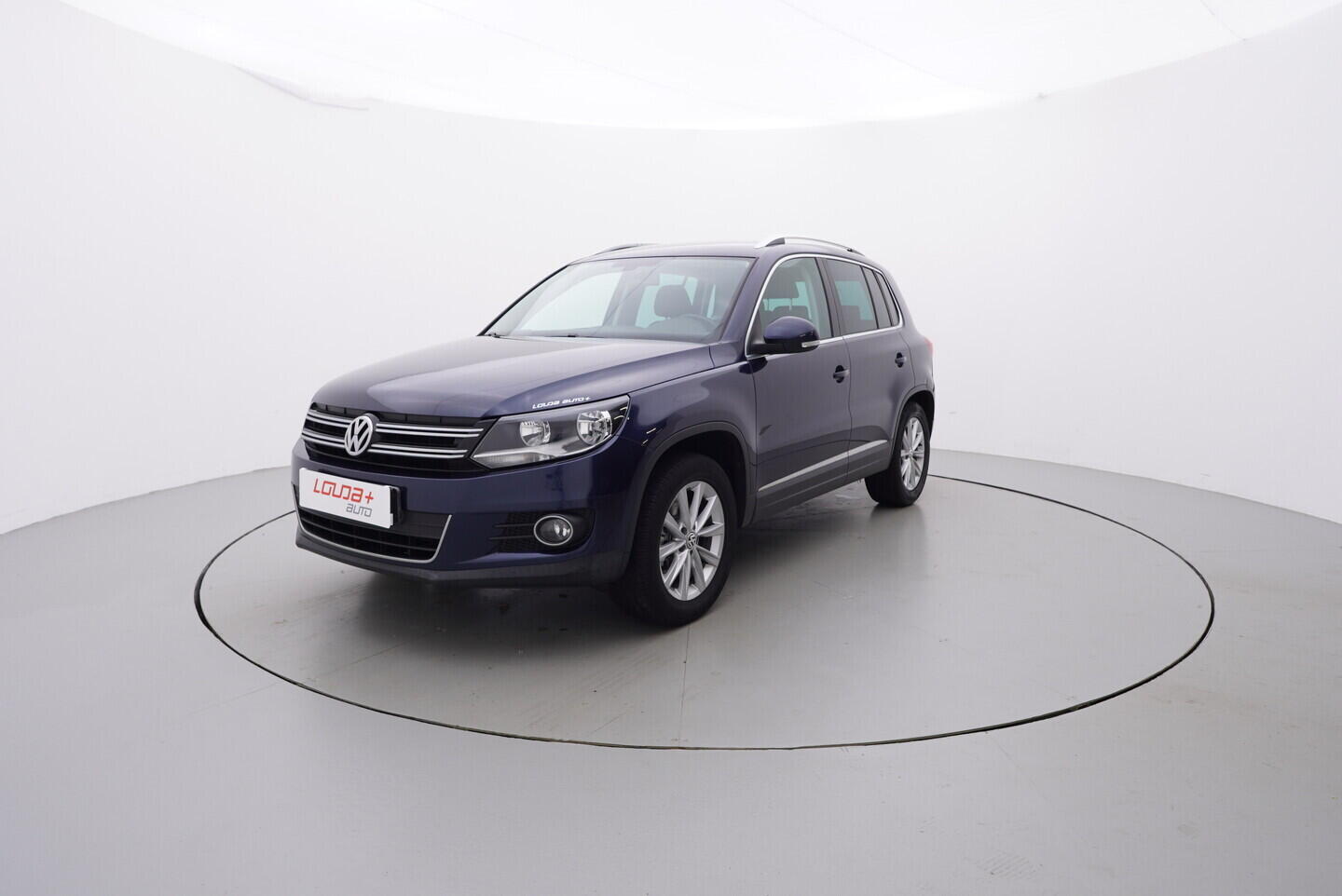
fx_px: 839
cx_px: 671
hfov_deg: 77.3
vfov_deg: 56.2
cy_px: 448
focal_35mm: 22
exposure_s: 1/80
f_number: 5
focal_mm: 15
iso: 200
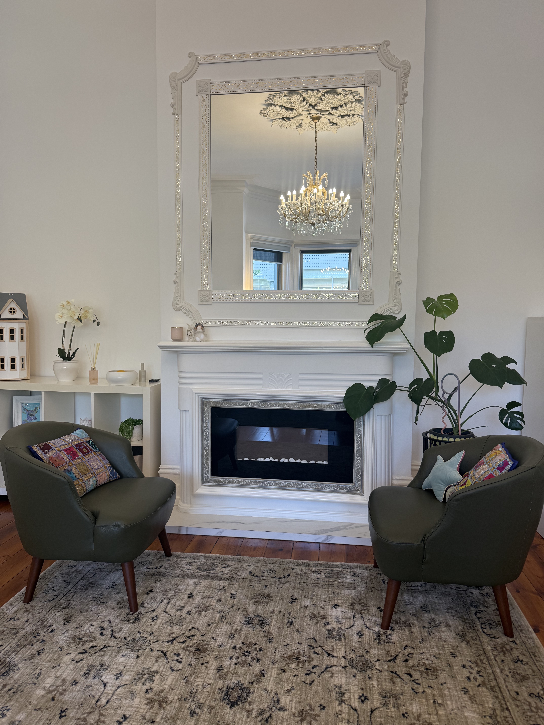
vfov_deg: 71.6
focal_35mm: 24
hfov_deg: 56.8
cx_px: 272
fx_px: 503
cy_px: 362
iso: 80
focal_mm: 6.76
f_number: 1.78
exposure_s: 1/100
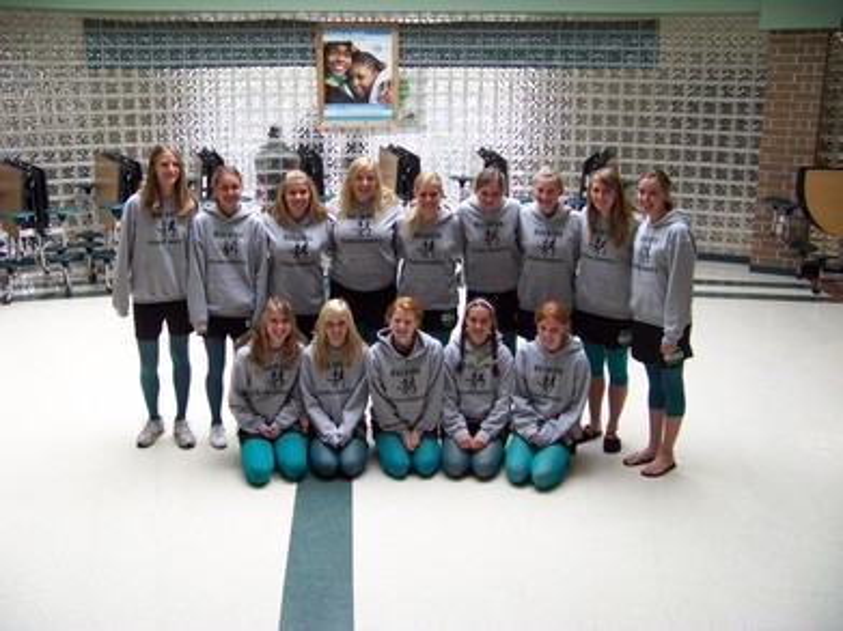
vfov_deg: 39.6
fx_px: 876
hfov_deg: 51.4
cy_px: 316
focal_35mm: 36
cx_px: 422
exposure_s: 1/30
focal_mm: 5.85
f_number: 2.8
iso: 128
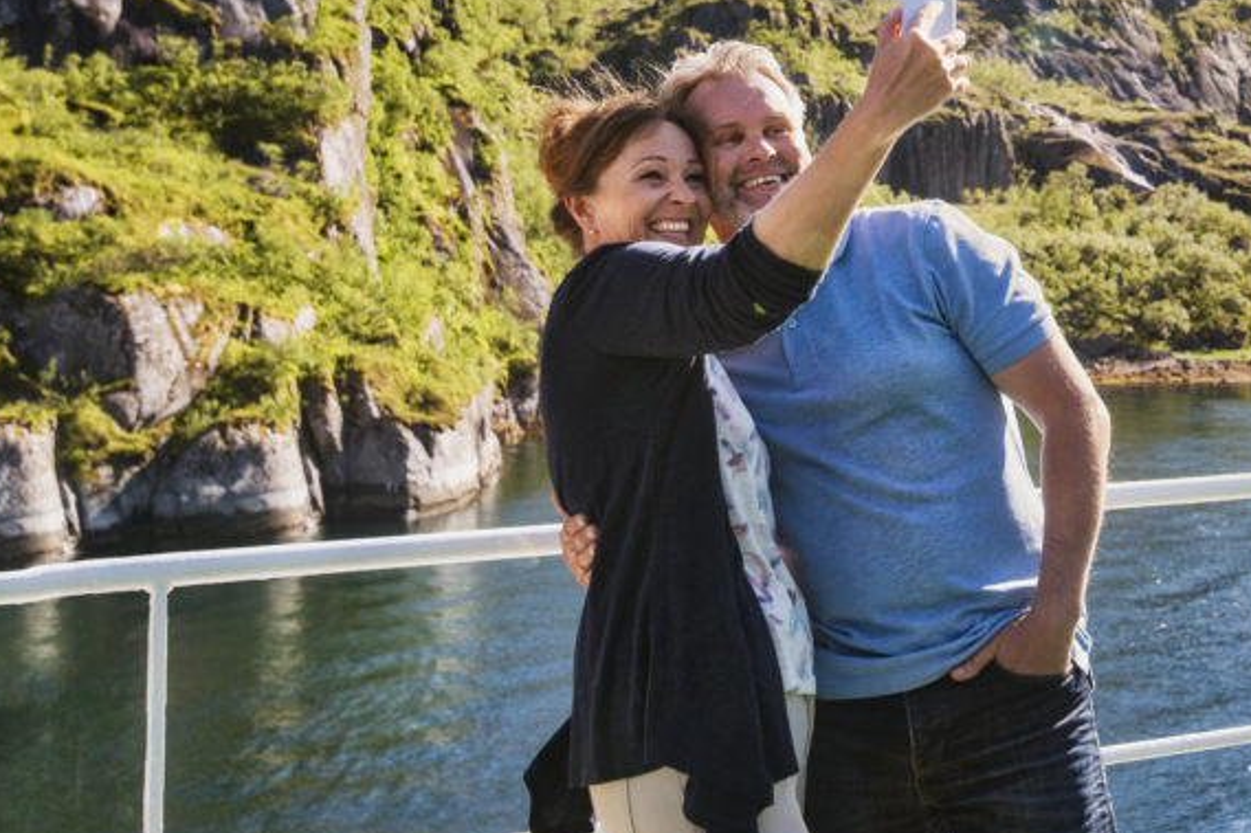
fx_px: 1876
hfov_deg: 36.1
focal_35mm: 54
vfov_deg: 24.5
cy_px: 140
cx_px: 923
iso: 320
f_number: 4
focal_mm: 30
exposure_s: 1/2000
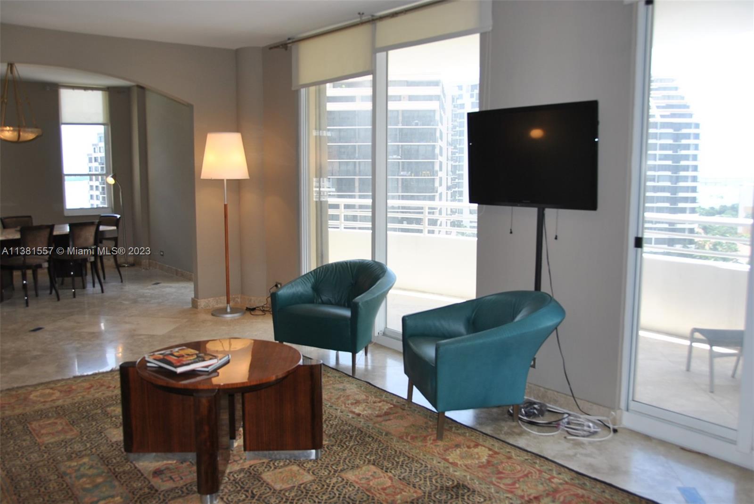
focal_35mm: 30
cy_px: 252
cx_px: 377
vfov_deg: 43.7
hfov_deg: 61.9
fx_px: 629
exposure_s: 1/125
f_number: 3.5
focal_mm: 20
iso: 140
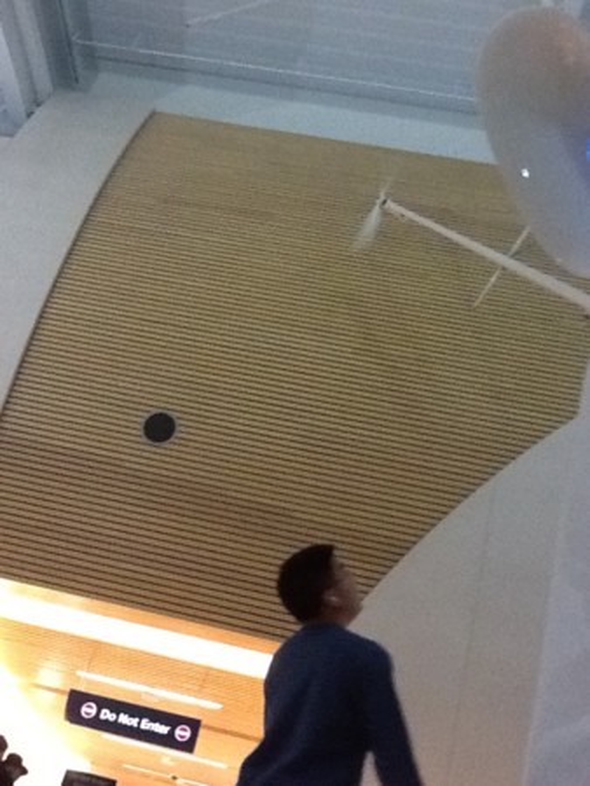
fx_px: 727
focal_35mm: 32
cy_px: 393
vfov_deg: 56.8
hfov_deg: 44.2
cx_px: 295
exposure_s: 1/20
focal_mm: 2.03
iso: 400
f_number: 2.4
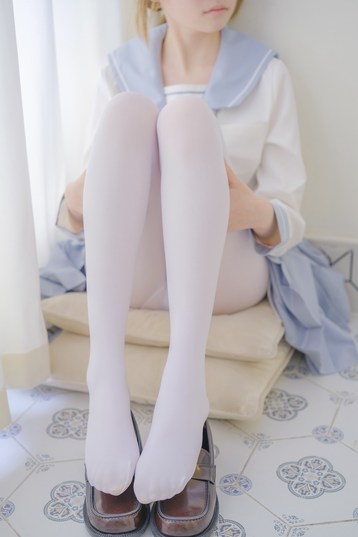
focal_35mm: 50
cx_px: 179
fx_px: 746
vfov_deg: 39.6
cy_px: 268
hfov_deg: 27.0
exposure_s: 1/60
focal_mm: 33
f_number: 2
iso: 160
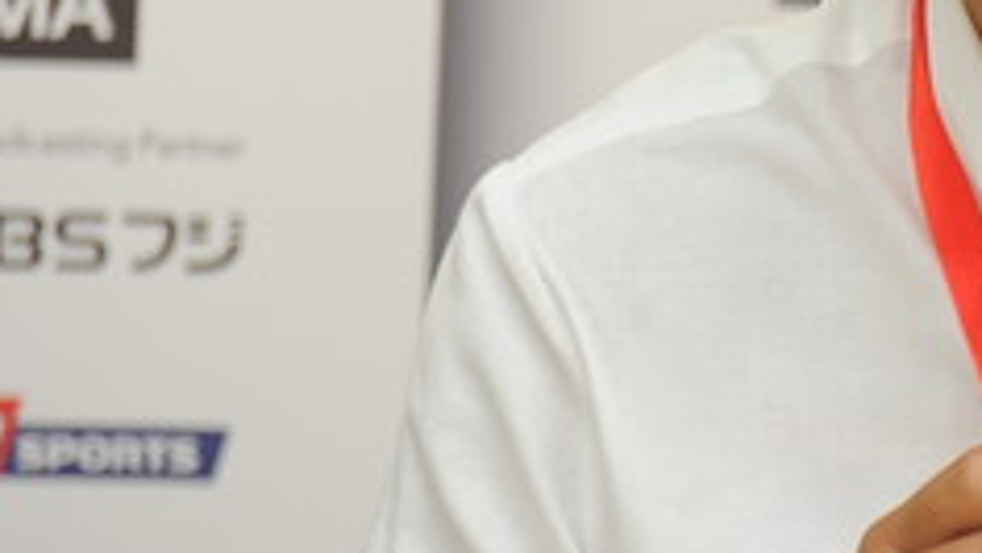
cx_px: 1136
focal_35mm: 640
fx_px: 16672
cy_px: -183
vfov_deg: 1.9
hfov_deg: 3.4
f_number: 6.7
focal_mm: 200
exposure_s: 1/60
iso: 800
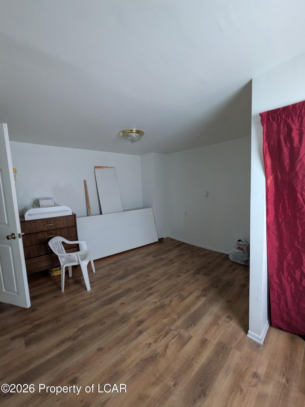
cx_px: 152
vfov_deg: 102.1
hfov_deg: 85.7
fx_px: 164
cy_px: 204
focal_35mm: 14
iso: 177
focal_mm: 1.83
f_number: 2.2
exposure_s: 1/120
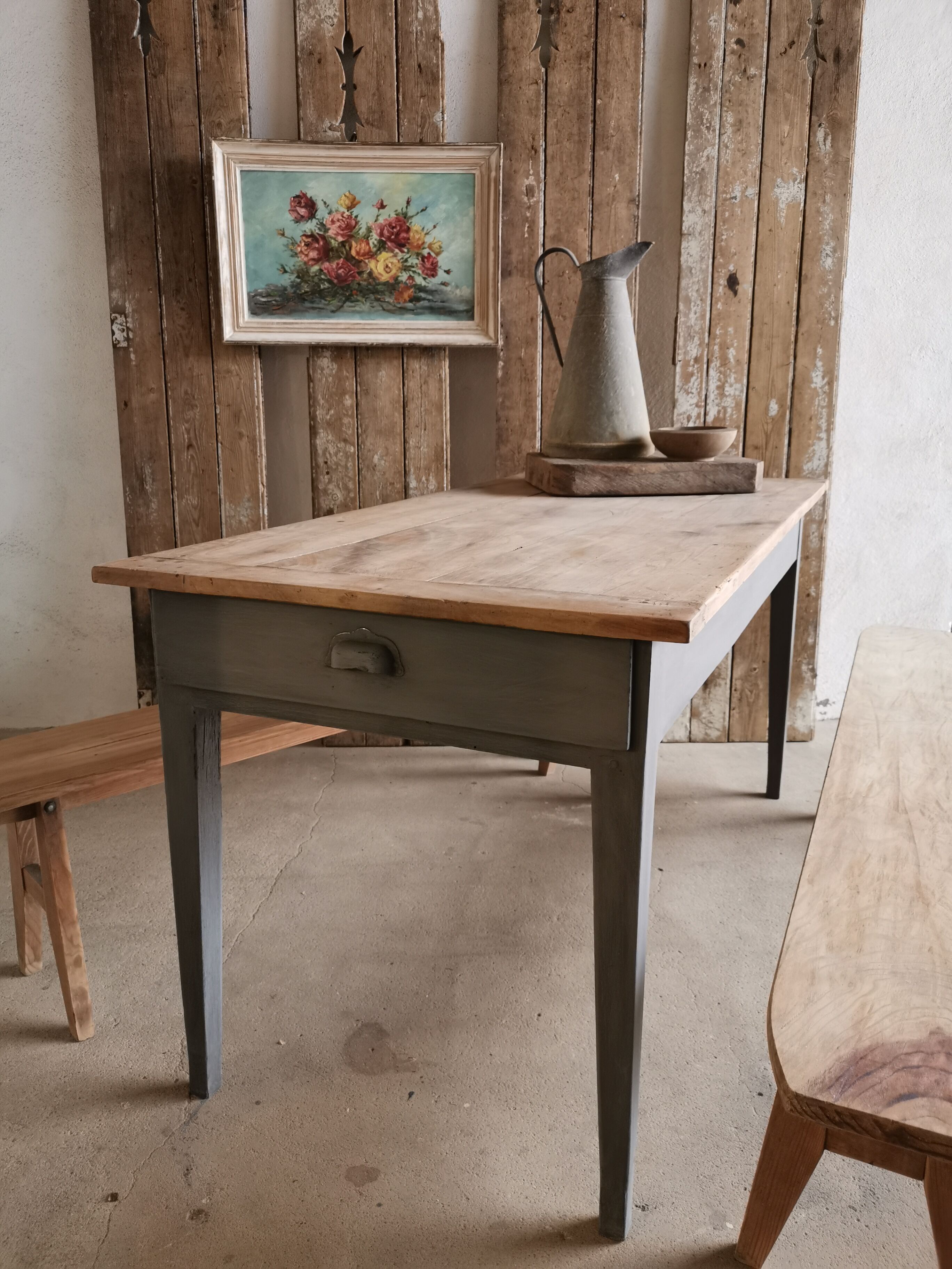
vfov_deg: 65.3
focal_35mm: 27
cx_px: 476
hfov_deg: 51.4
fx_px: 990
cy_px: 634
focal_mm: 5.58
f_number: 1.8
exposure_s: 1/50
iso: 400
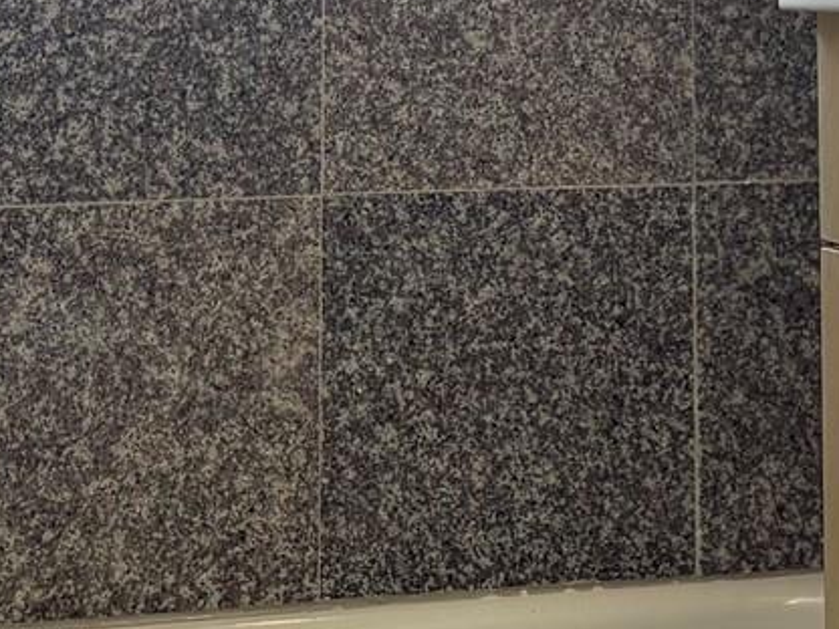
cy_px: -226
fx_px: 3102
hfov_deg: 15.4
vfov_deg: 11.2
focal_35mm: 128
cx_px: 559
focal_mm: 5.96
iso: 125
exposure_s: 1/153
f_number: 1.6
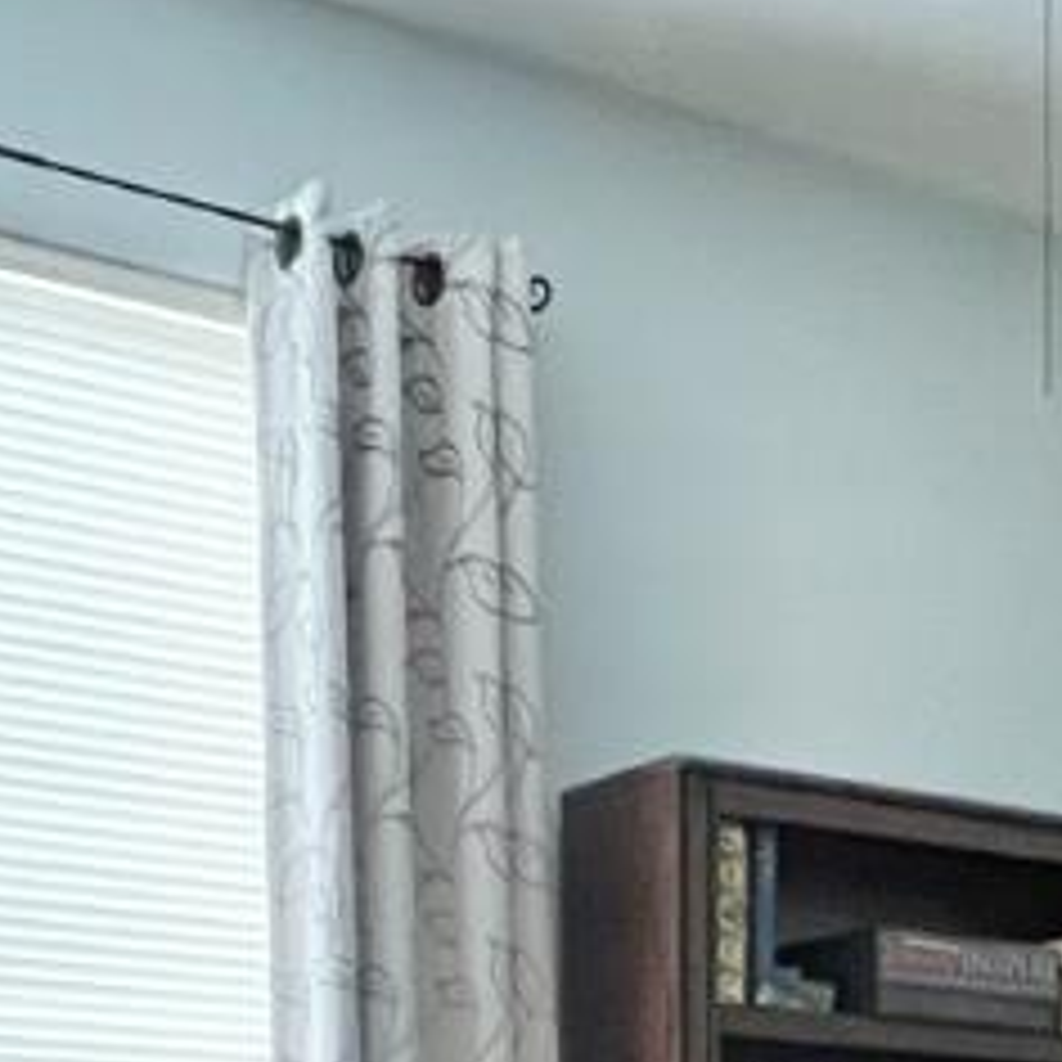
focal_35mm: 73
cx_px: 950
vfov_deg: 19.0
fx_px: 2534
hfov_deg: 23.1
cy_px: 1829
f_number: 1.8
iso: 500
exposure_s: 1/60
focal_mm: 1.57
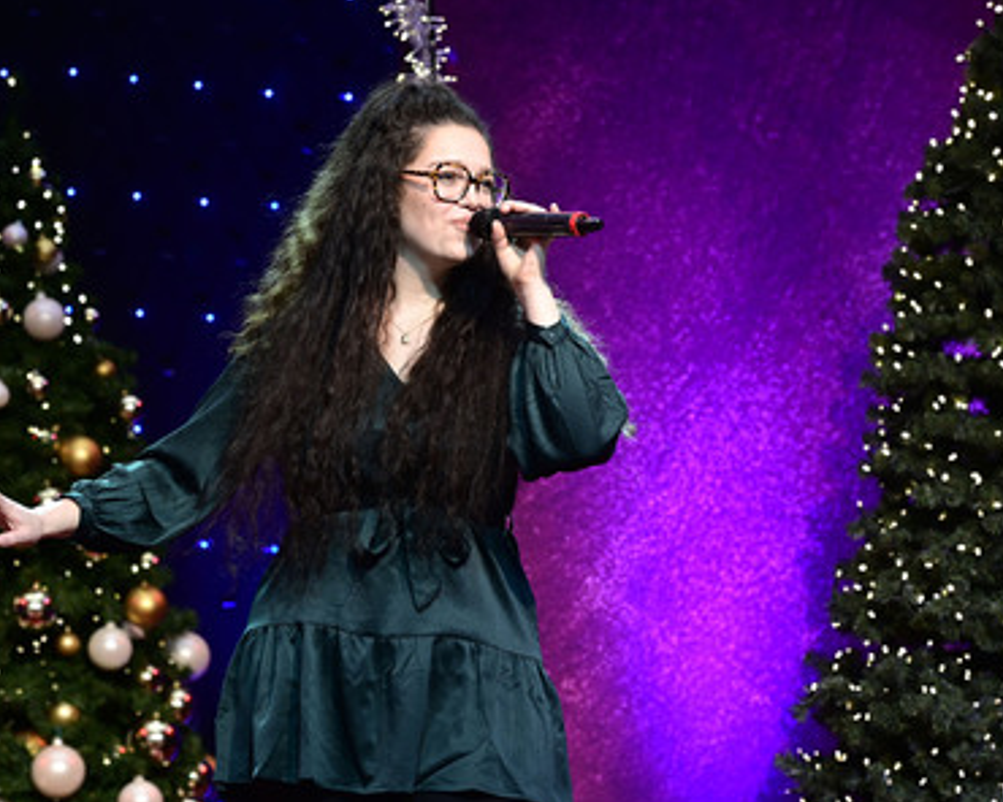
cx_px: 413
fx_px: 3562
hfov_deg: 16.0
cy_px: 401
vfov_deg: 12.9
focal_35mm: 120
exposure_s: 1/320
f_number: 4.5
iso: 1250
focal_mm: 105
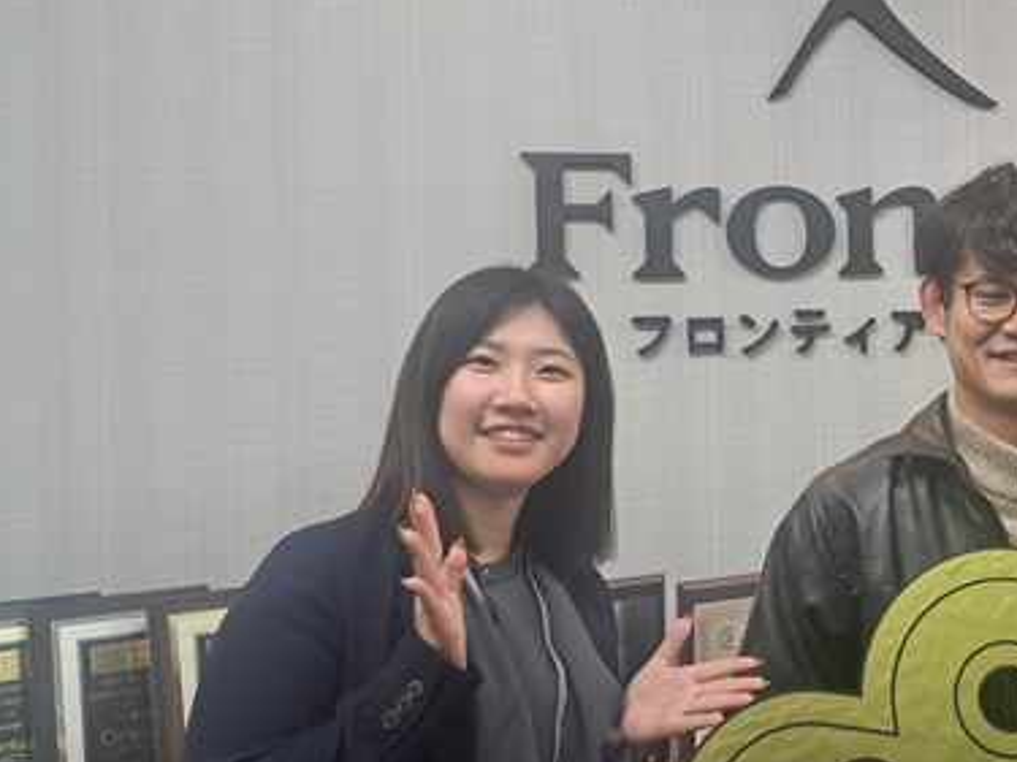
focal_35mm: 41
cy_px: 336
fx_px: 1204
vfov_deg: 35.1
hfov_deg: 43.6
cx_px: 814
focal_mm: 5.23
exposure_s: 1/50
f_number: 1.8
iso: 100
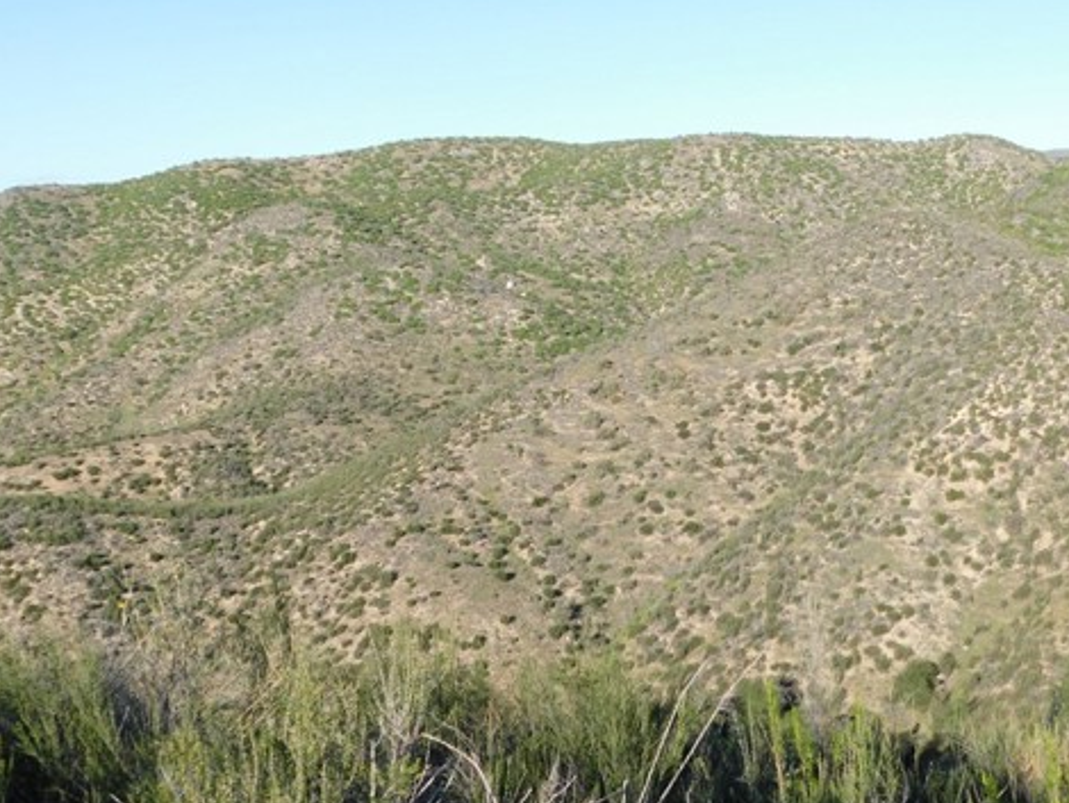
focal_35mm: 49
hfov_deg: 38.6
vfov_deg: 29.7
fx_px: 1514
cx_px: 689
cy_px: 425
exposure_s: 1/800
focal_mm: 6.3
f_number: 3.5
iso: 125
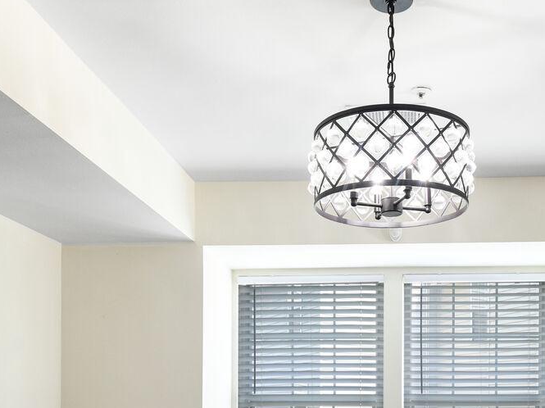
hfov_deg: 46.1
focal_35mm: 40
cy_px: 412
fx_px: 629
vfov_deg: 32.8
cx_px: 364
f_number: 8
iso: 200
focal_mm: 16
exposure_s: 1/8
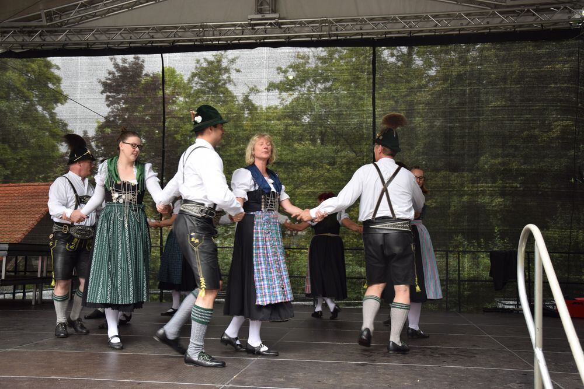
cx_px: 292
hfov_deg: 51.3
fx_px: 608
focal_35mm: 38
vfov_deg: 35.5
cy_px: 194
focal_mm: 25
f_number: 4
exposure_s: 1/60
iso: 400
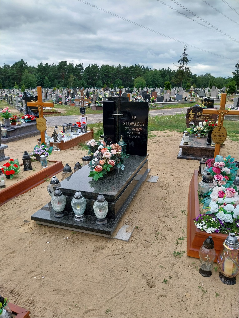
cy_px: 159
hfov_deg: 53.1
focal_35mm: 26
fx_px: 239
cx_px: 120
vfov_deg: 67.3
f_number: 1.8
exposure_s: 1/616
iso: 25
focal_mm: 4
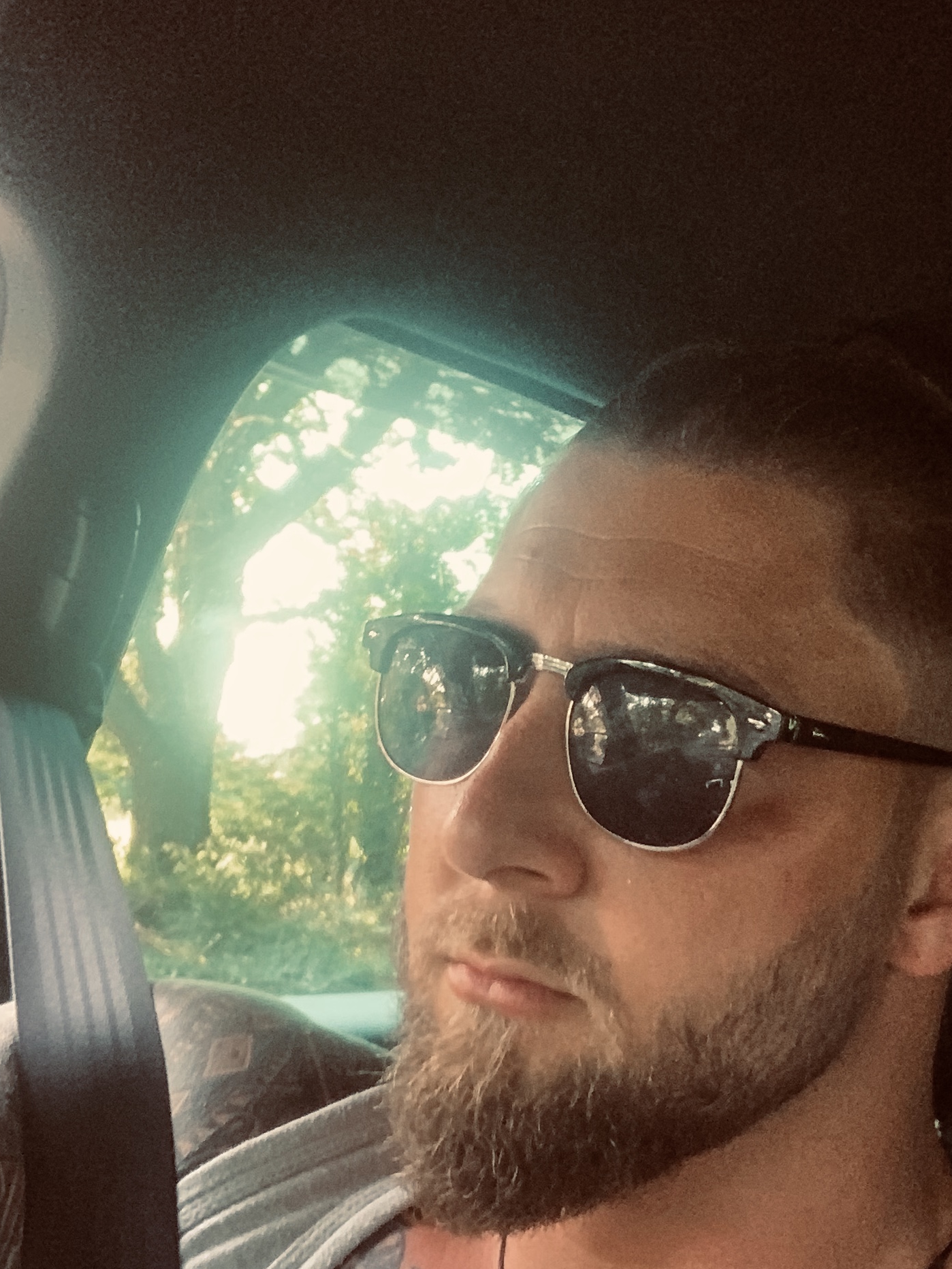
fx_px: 1943
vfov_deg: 36.1
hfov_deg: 27.4
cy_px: 743
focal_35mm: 53
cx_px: 615
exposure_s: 1/35
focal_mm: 2.87
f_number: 2.2
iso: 320
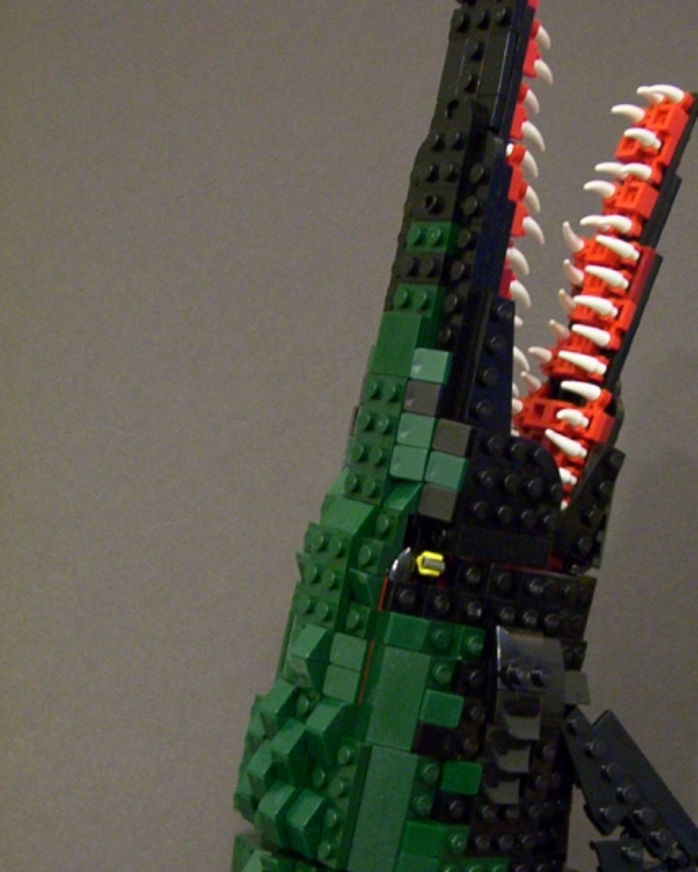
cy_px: 600
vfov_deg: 29.8
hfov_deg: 24.1
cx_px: 484
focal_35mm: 63
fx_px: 1627
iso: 200
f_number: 2.73
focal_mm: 5.77
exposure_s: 1/8
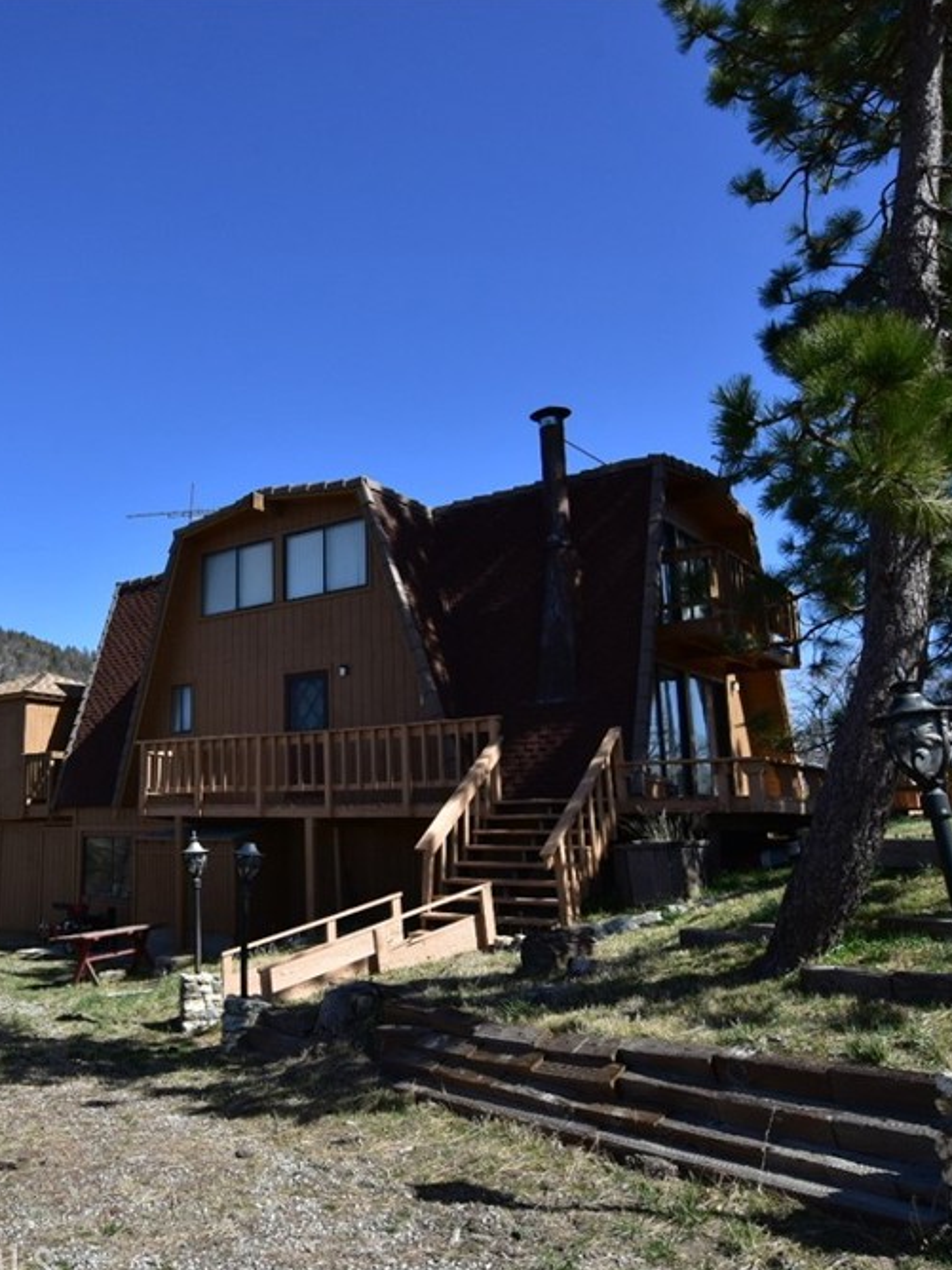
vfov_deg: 62.1
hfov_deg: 46.8
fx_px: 1054
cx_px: 232
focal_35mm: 29
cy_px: 644
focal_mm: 13
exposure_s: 1/250
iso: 200
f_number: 10
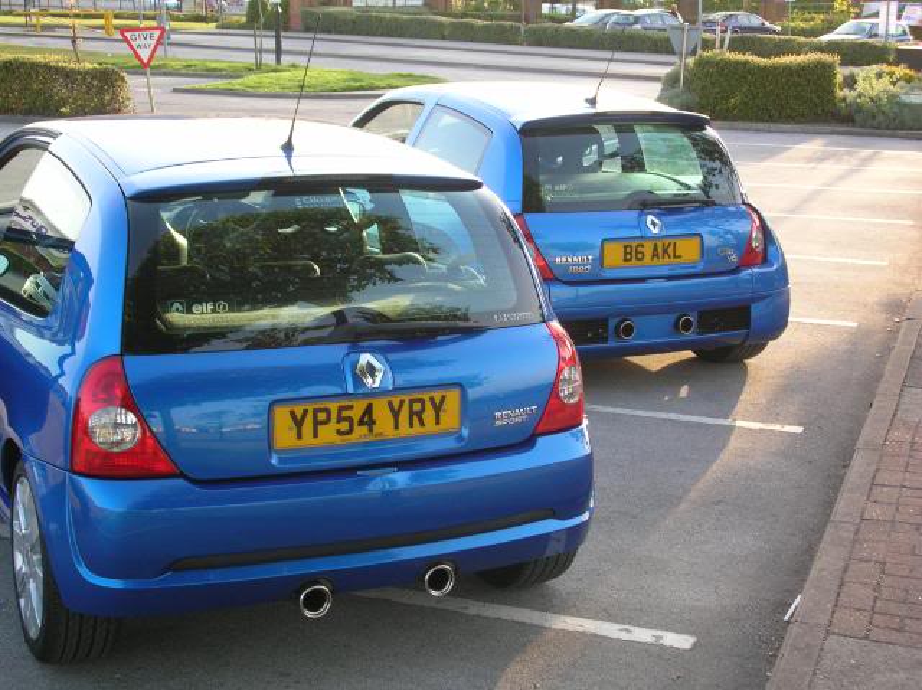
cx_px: 461
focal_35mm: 58
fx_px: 1544
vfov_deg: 25.2
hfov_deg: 33.3
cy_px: 345
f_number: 3.5
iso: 50
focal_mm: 9.6
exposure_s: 1/57.1
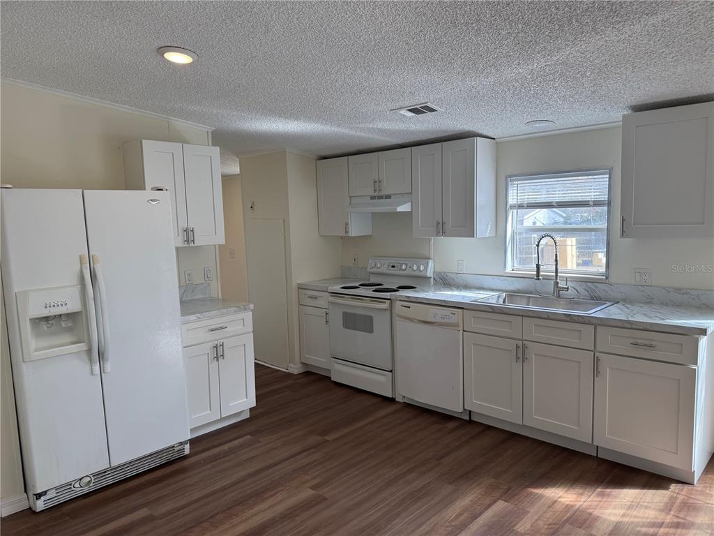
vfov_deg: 56.8
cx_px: 357
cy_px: 268
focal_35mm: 24
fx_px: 495
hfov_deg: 71.6
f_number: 1.78
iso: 100
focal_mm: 6.76
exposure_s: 1/459
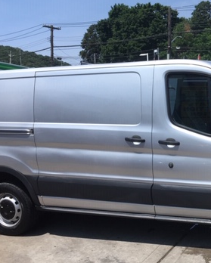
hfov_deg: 28.6
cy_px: 160
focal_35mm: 52
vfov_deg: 35.8
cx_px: 166
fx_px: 405
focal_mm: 4.15
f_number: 2.2
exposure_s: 1/1789
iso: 25
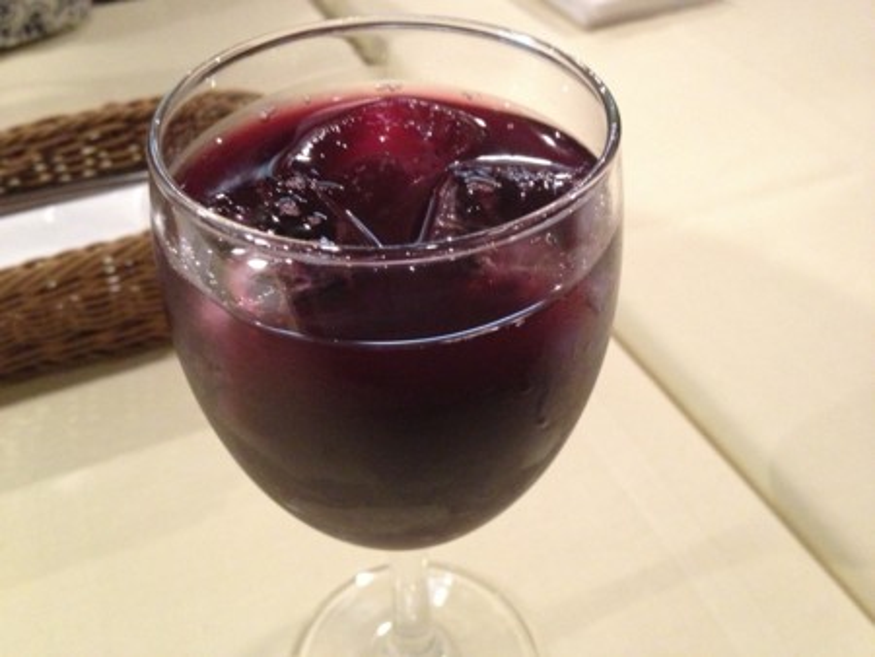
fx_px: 885
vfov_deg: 40.7
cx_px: 438
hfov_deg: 52.6
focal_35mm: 35
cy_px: 328
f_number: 2.4
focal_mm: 4.28
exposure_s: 1/15
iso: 640
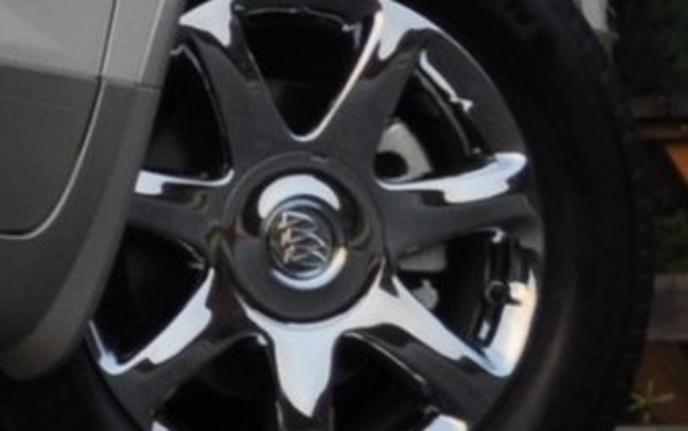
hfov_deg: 4.4
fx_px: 8498
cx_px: -1601
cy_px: -559
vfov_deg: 2.9
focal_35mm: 453
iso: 400
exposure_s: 1/60
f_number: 5.3
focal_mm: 40
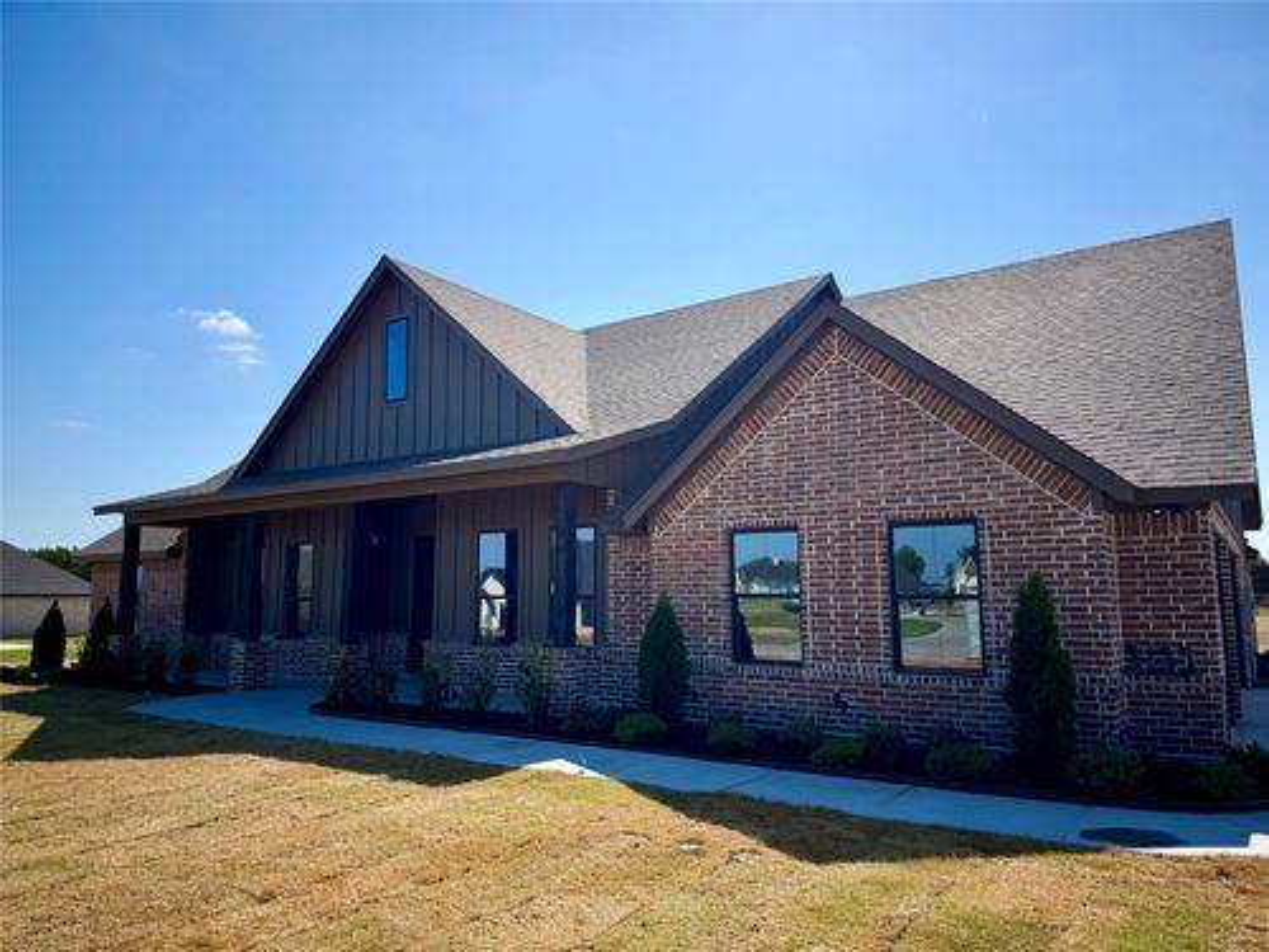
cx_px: 634
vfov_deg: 56.8
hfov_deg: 71.6
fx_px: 880
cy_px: 476
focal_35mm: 24
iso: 80
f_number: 1.78
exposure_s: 1/6173
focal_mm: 6.76
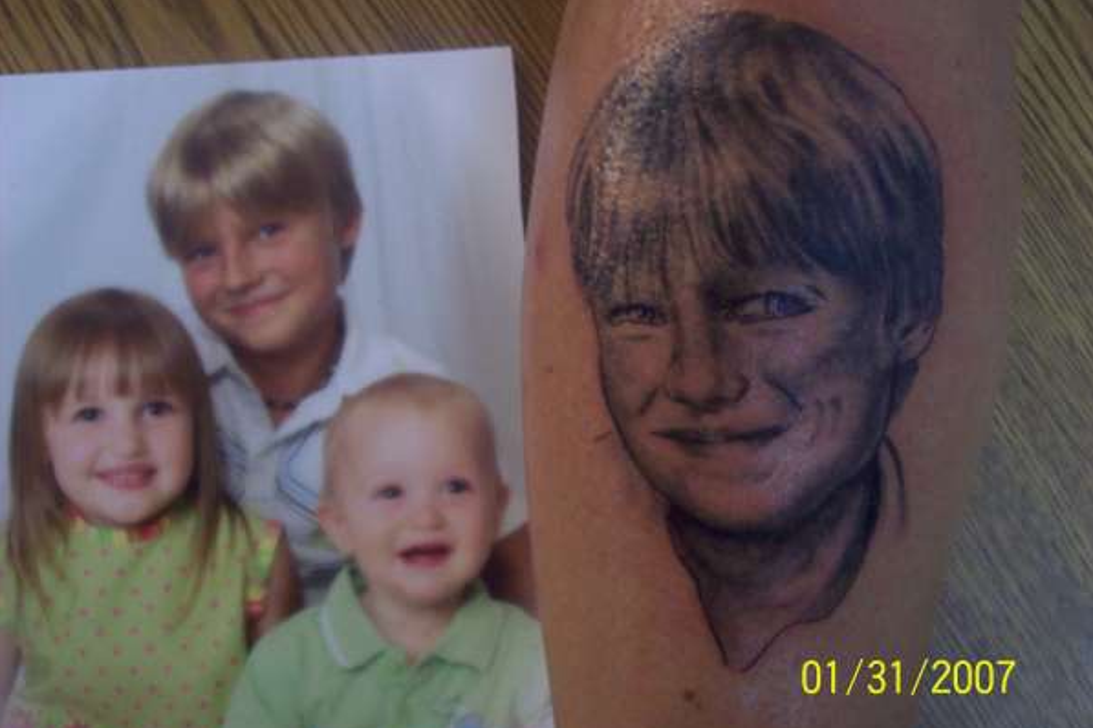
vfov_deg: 28.6
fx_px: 1427
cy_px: 346
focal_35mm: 47
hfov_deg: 41.9
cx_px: 546
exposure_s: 1/8
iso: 200
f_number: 3
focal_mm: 7.6
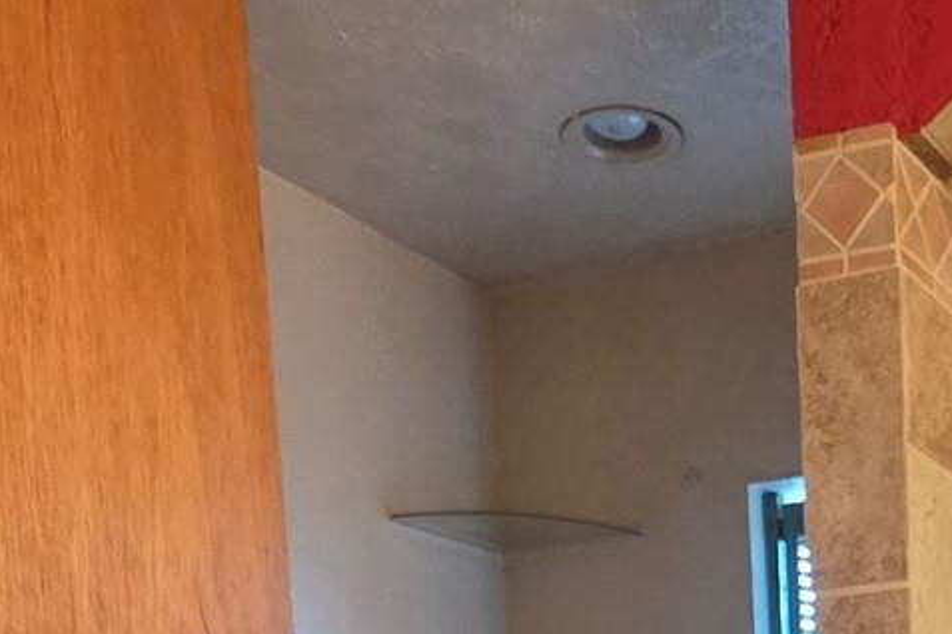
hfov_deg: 31.5
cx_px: 984
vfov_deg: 18.3
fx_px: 1534
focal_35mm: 58
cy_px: 1146
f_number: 1.9
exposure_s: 1/60
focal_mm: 2.2
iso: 640
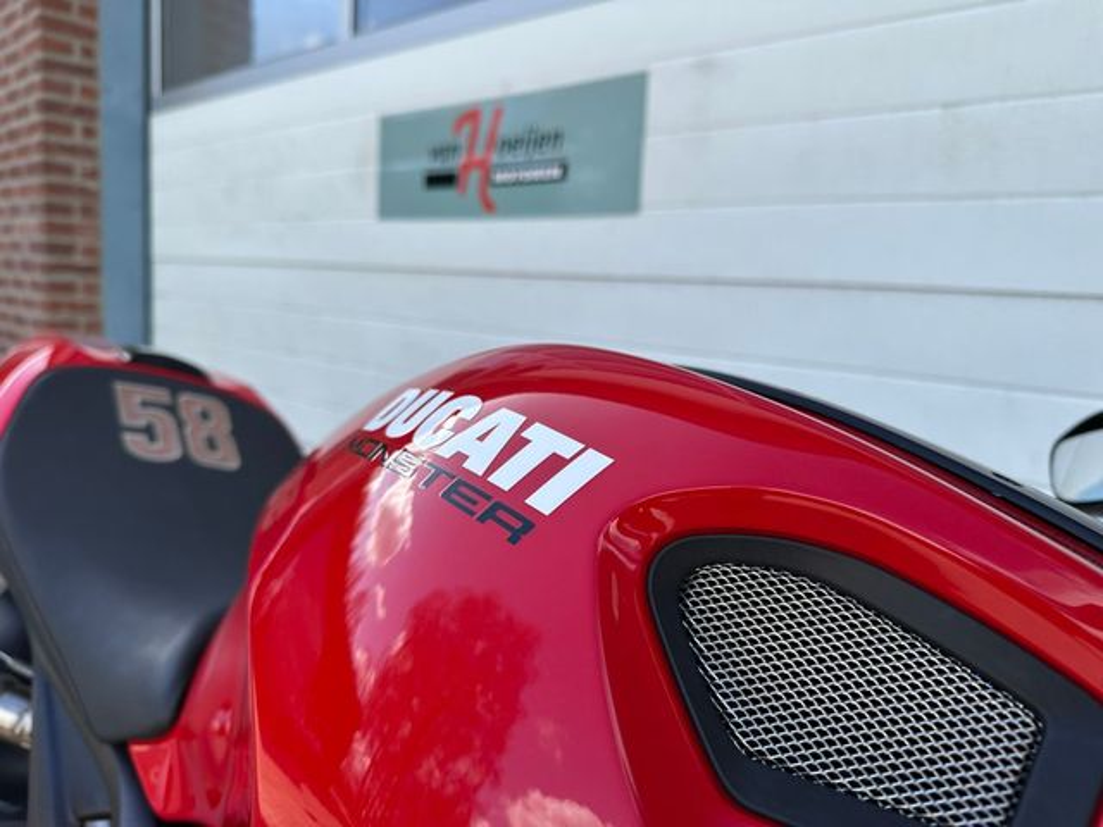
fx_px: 765
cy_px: 414
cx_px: 552
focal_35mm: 24
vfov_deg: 56.8
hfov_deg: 71.6
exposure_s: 1/1412
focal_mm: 6.86
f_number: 1.78
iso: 80
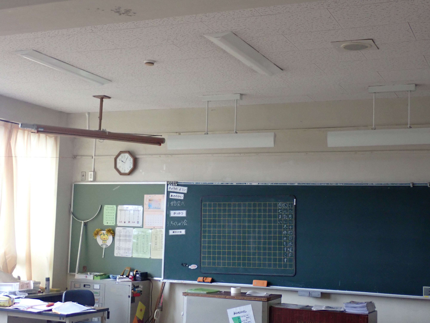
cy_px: 162
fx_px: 671
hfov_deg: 35.5
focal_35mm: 54
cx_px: 215
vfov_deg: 27.0
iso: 800
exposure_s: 1/25
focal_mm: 9.65
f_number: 3.3
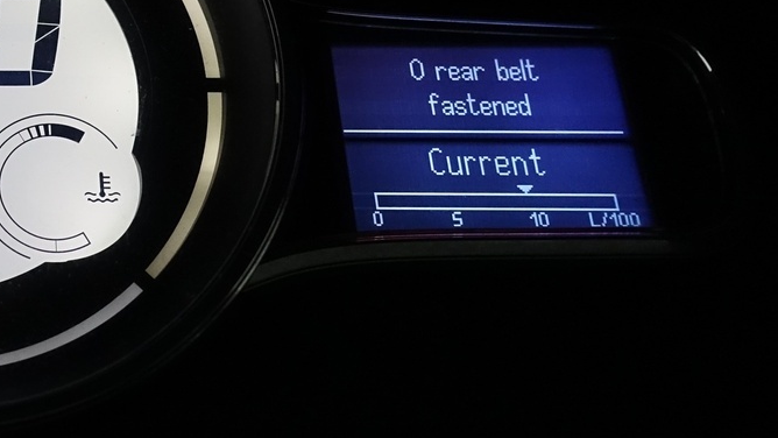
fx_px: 1259
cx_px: -116
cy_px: 45
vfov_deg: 19.4
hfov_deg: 30.1
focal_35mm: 61
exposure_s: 1/320
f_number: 2.5
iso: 1000
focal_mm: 8.8
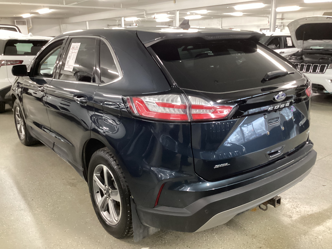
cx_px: 166
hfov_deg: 58.4
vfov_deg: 45.4
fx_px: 297
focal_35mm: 31
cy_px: 124
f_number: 2.4
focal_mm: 3.3
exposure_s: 1/25
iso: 320
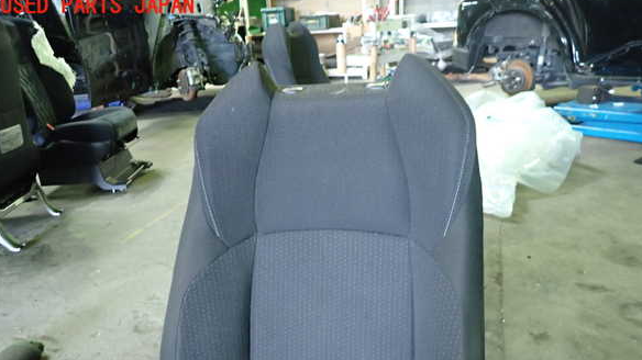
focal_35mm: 28
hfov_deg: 67.9
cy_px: 239
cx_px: 324
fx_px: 476
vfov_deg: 40.9
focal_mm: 4.5
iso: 500
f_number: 2
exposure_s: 1/30
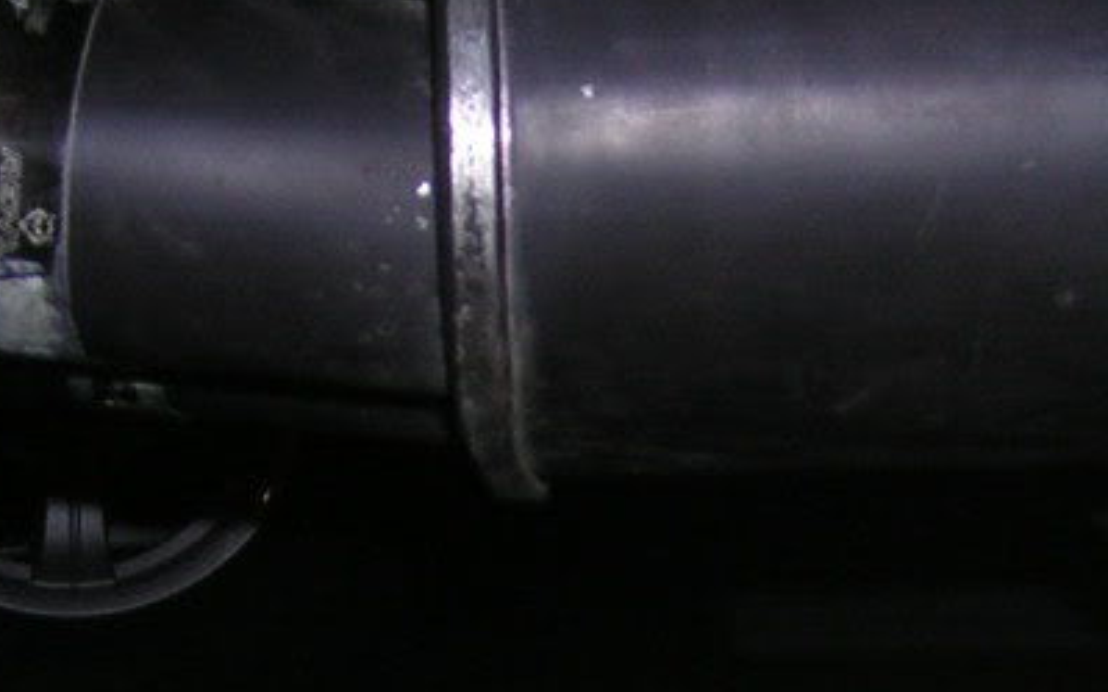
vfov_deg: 13.2
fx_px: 2958
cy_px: 653
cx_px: 803
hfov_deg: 21.1
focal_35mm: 98
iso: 50
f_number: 2.6
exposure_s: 1/60.1
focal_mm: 4.7
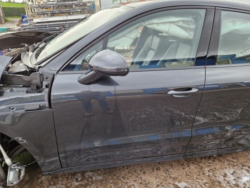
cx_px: 125
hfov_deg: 69.4
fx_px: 181
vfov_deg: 54.8
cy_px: 102
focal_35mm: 25
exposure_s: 1/180
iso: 160
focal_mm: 5.4
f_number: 1.8
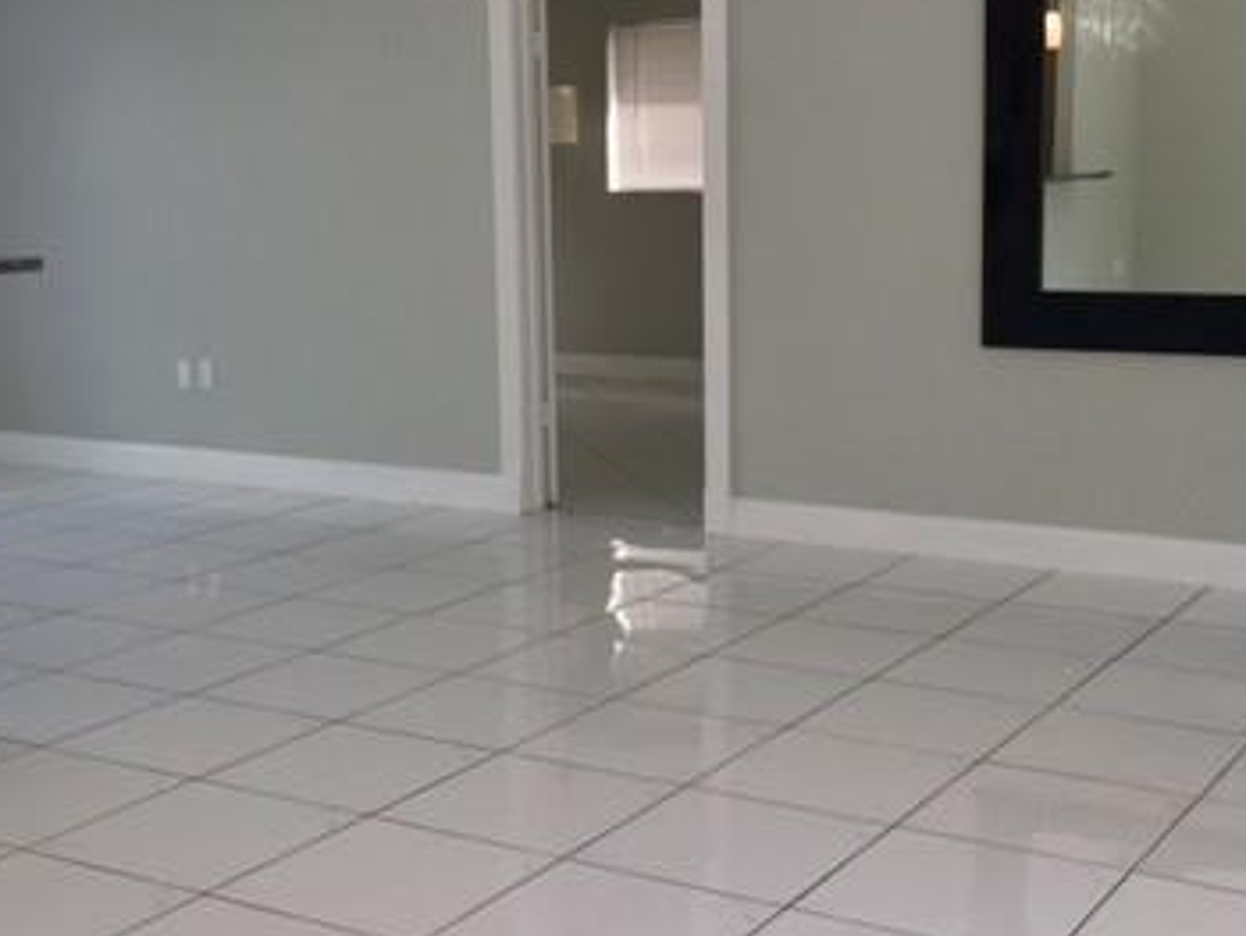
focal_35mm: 53
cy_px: 431
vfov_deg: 27.5
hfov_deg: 36.1
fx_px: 1909
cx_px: 634
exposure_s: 1/120
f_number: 2.2
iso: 40
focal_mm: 4.15
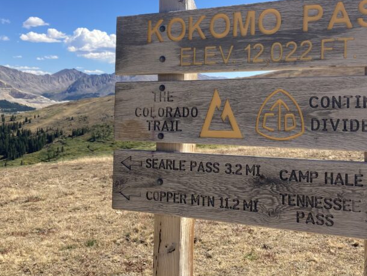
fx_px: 498
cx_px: 193
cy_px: 107
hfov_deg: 40.4
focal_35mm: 47
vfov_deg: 30.8
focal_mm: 3.99
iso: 20
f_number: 1.8
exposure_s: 1/1429
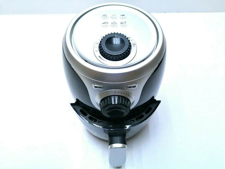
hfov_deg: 65.3
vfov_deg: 51.4
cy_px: 84
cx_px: 112
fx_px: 175
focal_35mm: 27
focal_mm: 4.75
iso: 50
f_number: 1.8
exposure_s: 1/186
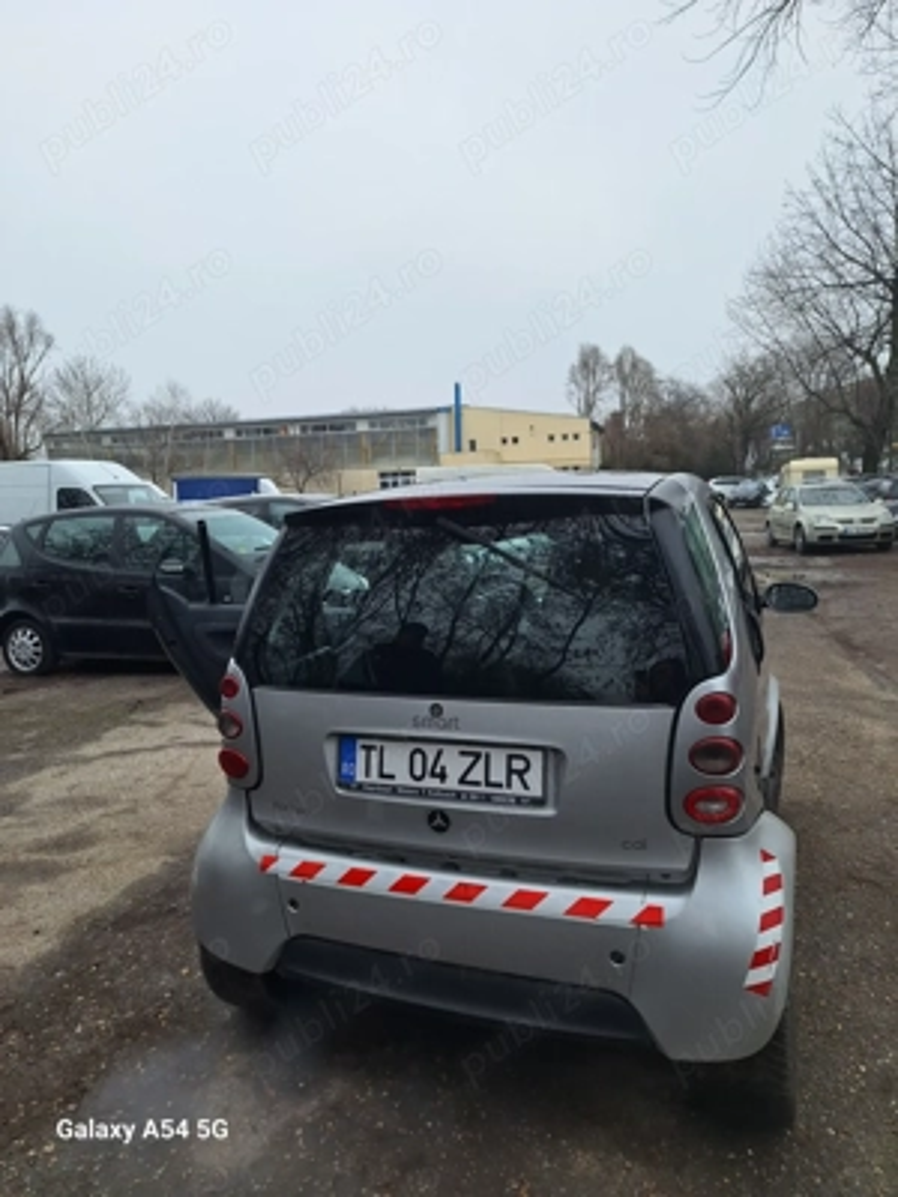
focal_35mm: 23
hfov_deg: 58.9
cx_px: 449
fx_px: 796
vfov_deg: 73.9
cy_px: 598
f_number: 1.8
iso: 40
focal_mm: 5.54
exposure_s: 1/1155
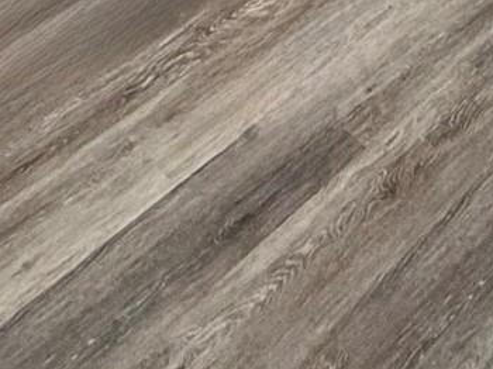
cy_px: -632
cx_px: 169
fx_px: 1167
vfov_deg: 12.2
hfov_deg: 23.8
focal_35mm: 82
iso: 160
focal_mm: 2.22
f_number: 2.2
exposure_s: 1/99
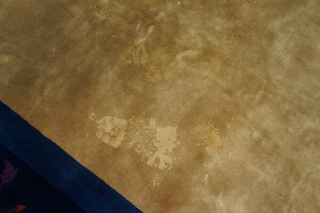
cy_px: 106
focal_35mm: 30
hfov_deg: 62.0
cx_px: 160
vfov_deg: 43.5
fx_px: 266
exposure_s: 1/60
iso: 1250
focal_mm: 20
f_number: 4
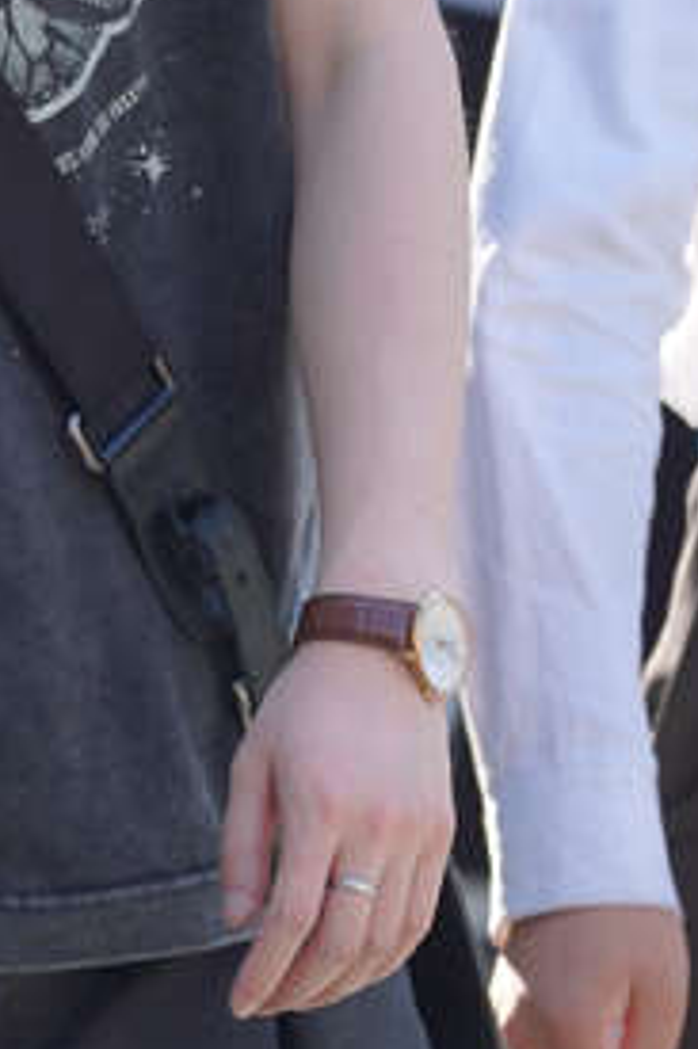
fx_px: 25740
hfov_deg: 1.6
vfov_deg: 2.3
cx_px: -713
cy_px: 900
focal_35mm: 884
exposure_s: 1/640
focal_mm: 135
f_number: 4.5
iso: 640
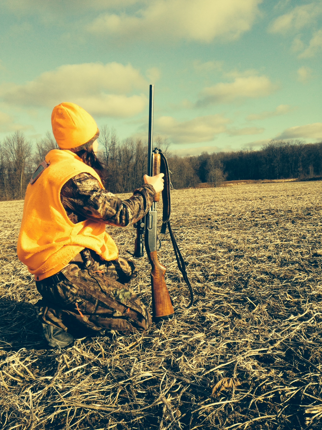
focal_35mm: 33
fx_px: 409
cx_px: 161
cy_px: 215
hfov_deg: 42.9
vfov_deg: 55.4
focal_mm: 4.12
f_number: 2.4
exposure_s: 1/1085
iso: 50
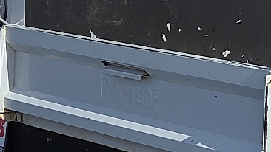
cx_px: 418
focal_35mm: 138
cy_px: 66
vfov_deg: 8.8
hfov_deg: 14.4
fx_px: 992
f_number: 1.8
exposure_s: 1/10000
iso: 47
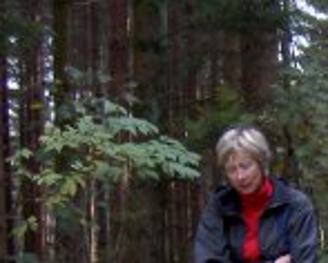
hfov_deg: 11.7
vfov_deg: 10.2
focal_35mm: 151
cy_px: 265
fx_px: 1468
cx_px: 607
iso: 50
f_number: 3
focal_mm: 6.3
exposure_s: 1/60
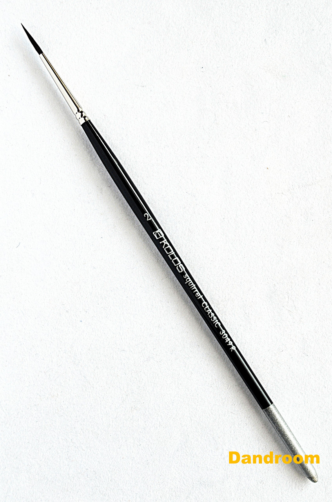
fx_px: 667
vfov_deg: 41.2
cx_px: 166
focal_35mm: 48
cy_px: 251
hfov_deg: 27.9
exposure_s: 1/200
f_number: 7.1
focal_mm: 32
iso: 200
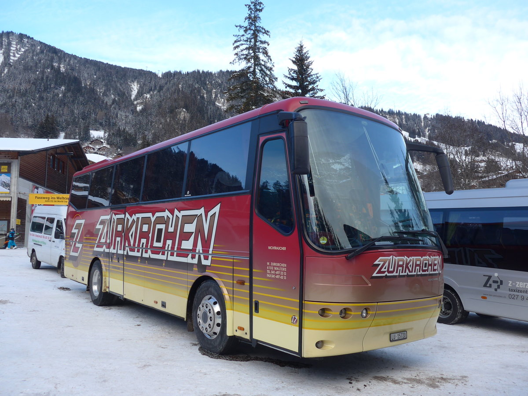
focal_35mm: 29
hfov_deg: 61.7
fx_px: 442
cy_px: 198
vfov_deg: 48.2
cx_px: 264
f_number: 2.8
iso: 80
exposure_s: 1/320
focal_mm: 6
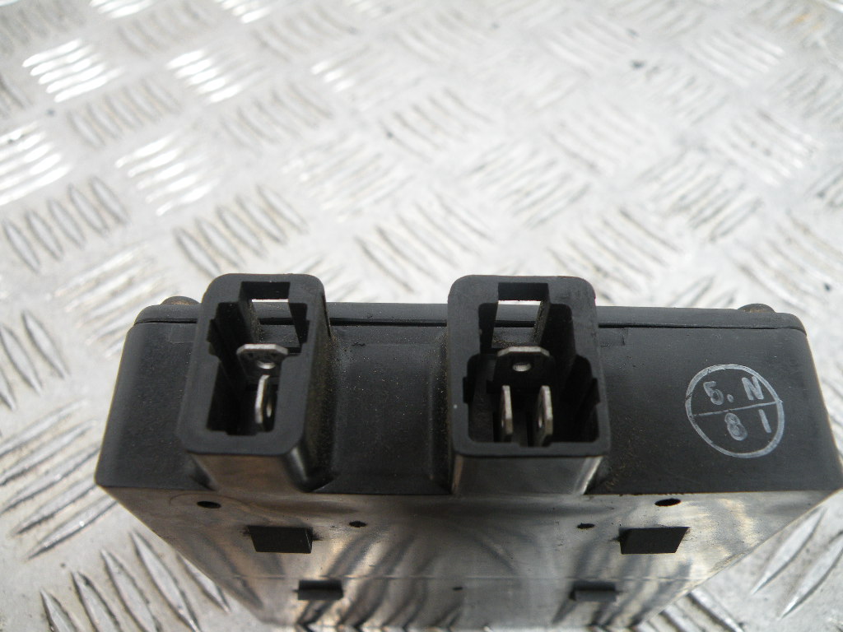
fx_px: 658
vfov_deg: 51.4
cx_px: 422
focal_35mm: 27
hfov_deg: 65.3
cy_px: 316
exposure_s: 1/67.8
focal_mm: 4.7
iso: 135
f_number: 2.8
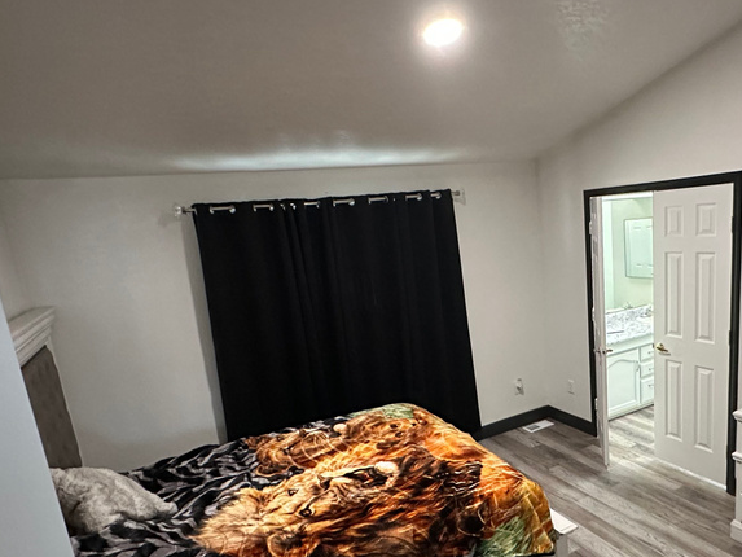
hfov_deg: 68.3
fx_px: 536
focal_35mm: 25
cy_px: 341
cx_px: 465
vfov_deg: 54.4
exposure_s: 1/60
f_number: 2.2
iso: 800
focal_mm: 2.22
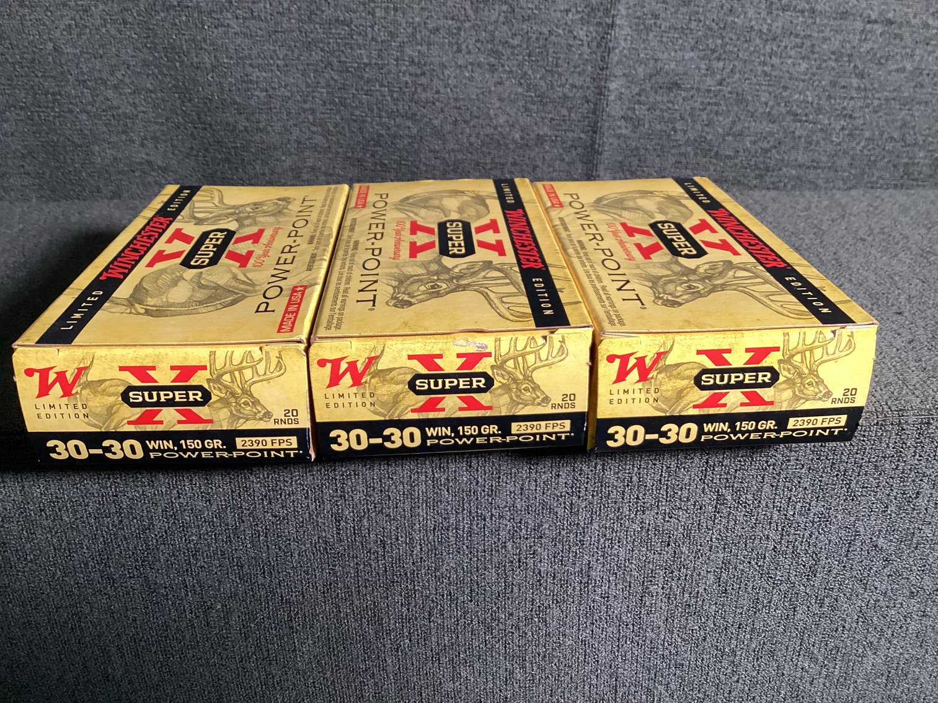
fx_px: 840
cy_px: 352
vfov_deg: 45.4
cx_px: 469
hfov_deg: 58.3
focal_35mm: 31
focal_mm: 3.3
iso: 200
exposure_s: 1/60
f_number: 2.4
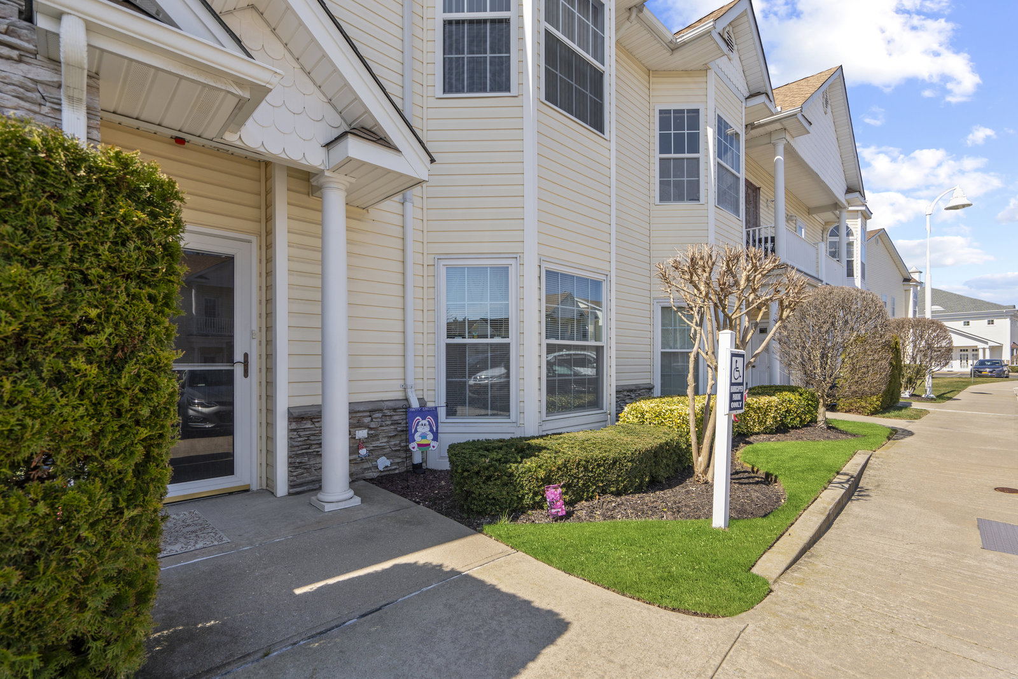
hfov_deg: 96.7
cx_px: 509
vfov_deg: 73.8
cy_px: 340
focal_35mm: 16
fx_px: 452
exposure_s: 1/500
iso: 125
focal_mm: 16
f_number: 5.6
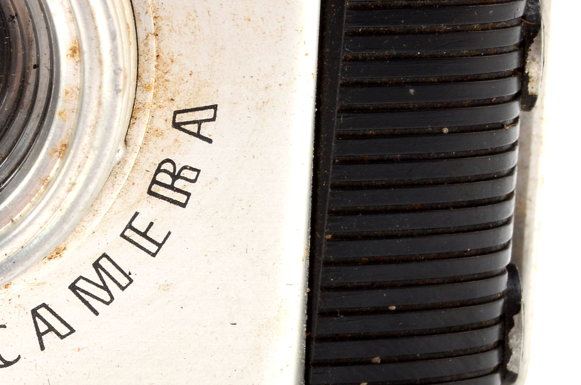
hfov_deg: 9.3
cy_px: 128
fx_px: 3516
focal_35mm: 218
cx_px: -110
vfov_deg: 6.3
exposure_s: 1/160
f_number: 18
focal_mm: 55
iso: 100
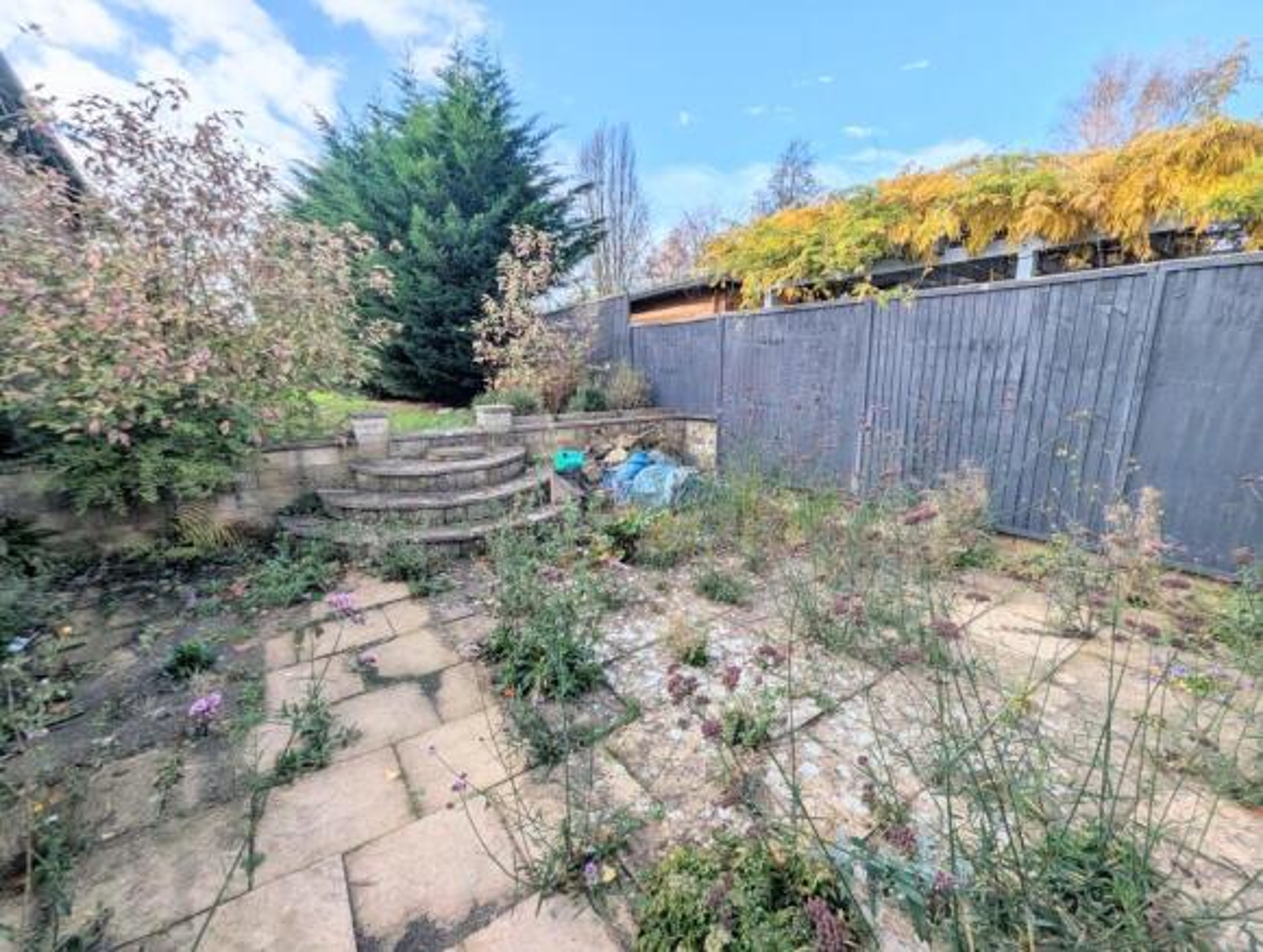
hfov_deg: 106.1
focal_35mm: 13
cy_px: 476
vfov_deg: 90.1
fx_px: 475
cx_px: 632
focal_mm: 1.95
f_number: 2.2
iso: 36
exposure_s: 1/1140
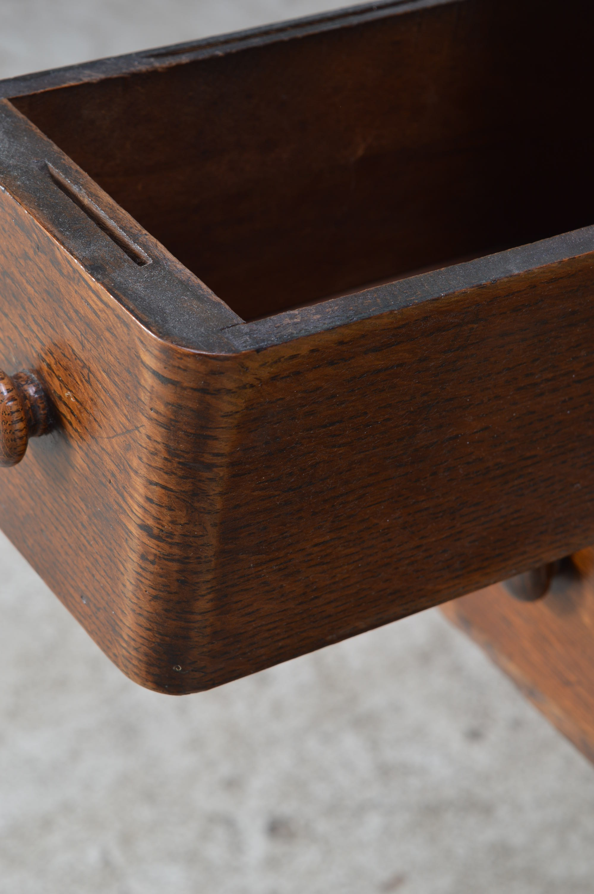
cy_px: 447
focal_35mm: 82
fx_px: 2045
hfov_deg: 16.5
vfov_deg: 24.6
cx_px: 297
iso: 100
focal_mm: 55
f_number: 9
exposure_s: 1/125
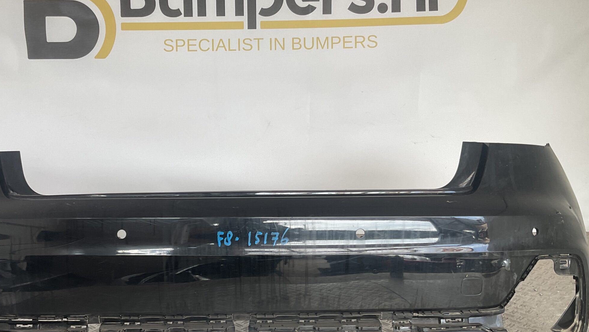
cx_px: 240
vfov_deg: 29.0
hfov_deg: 49.1
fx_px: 640
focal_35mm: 41
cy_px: 182
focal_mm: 3
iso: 32
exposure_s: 1/120
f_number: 1.8
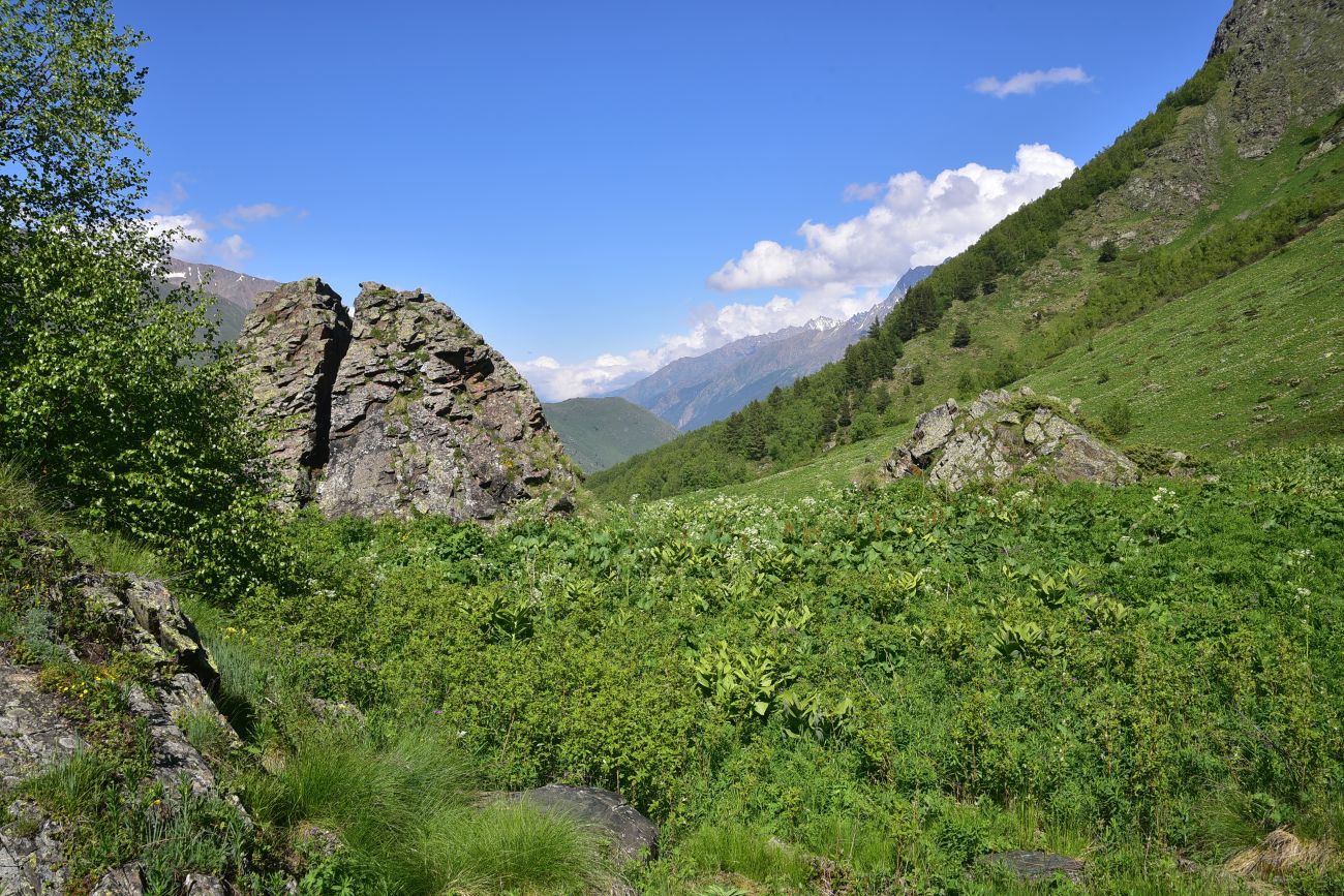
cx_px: 672
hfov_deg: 39.6
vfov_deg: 27.0
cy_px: 448
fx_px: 1867
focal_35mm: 50
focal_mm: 50
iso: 100
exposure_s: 1/160
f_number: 10
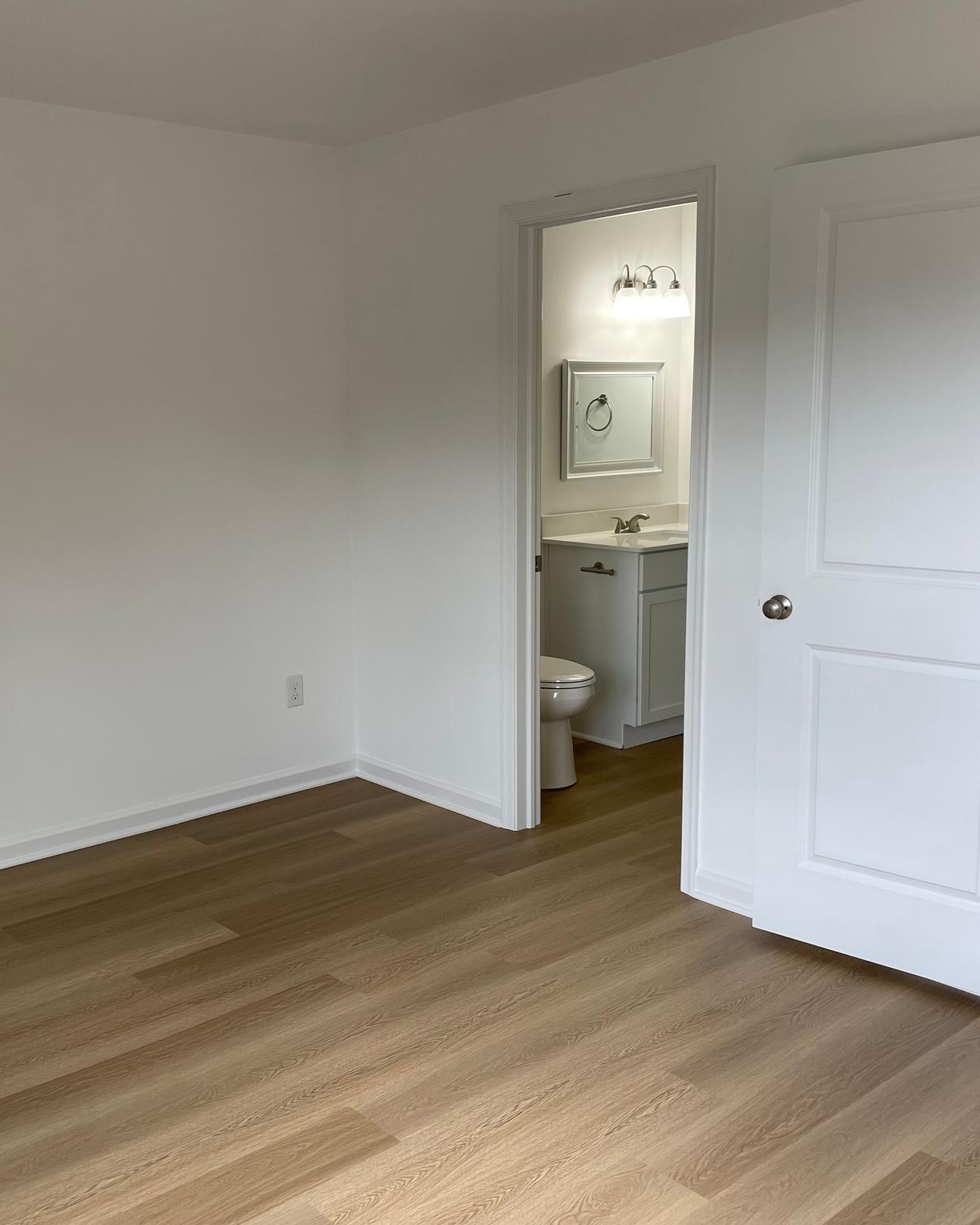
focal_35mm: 34
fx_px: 1233
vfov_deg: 52.8
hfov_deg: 43.2
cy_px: 612
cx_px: 402
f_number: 1.6
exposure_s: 1/121
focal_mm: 4.2
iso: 50
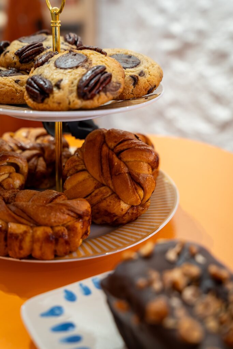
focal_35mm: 50
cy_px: 174
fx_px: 489
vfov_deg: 39.3
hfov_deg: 26.8
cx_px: 116
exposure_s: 1/50
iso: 250
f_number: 4
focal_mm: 50.4
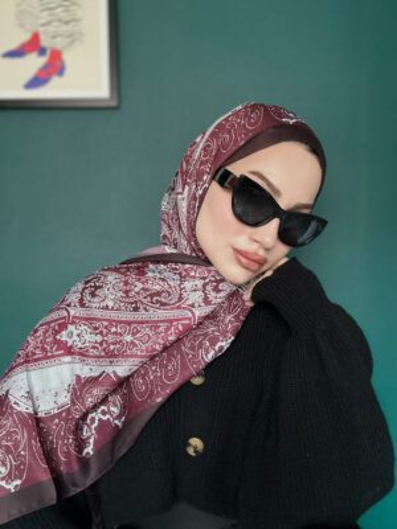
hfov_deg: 46.8
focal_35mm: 30
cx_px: 198
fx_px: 459
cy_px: 264
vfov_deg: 60.0
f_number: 1.9
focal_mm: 2.69
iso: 320
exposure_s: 1/51
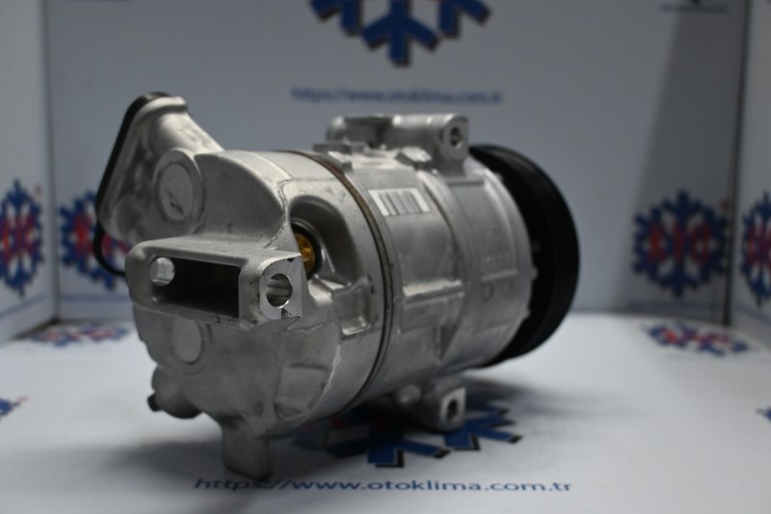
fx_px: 803
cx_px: 386
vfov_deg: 35.5
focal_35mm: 38
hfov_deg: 51.3
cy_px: 257
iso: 720
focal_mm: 25
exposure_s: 1/125
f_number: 4.2
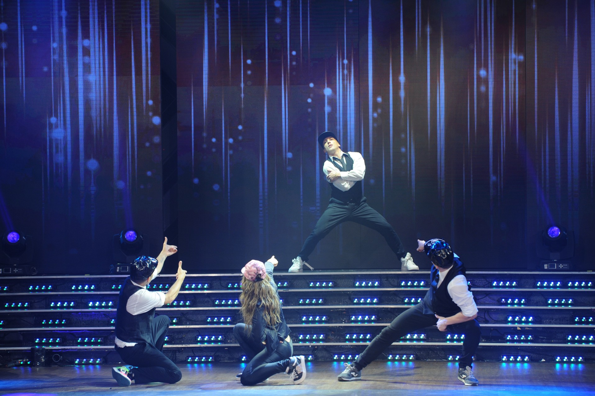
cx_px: 298
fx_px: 1982
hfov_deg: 17.1
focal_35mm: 120
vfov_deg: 11.4
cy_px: 198
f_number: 5.6
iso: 800
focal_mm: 120
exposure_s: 1/250
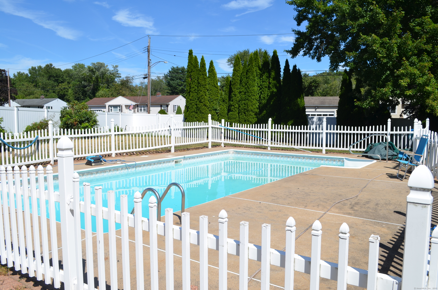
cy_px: 145
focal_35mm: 33
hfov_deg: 57.3
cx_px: 219
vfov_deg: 39.8
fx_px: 401
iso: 100
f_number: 9
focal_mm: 22
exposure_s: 1/320
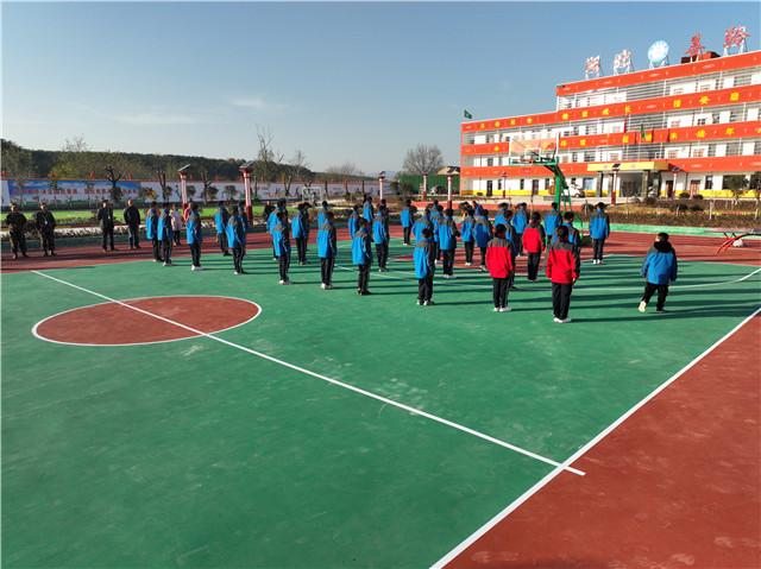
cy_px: 284
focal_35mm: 24
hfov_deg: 71.6
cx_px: 380
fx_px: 527
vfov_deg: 56.8
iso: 100
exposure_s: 1/1000
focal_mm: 12.29
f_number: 2.8
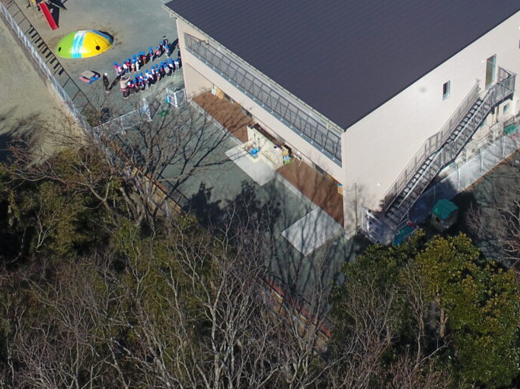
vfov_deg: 28.9
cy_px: -46
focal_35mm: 45
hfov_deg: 41.6
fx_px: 676
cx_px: 338
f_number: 2.8
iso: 100
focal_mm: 3.61
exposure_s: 1/1259
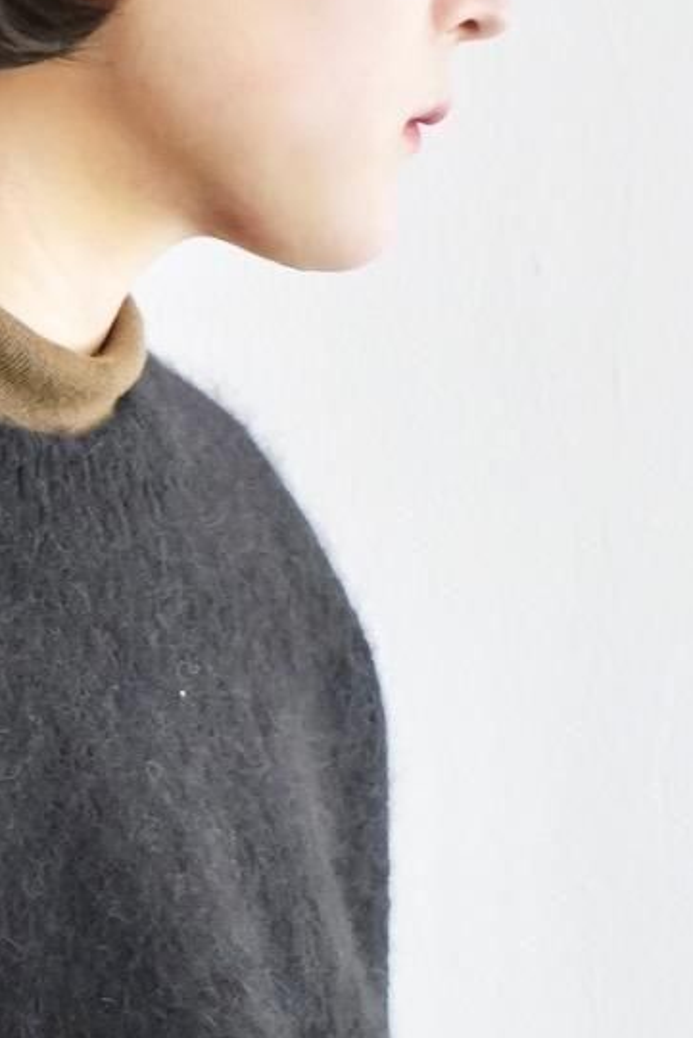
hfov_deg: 5.9
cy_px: 1021
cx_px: 13
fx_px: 6723
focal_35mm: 233
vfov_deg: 8.8
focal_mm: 70
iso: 1600
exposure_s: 1/160
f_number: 5.6
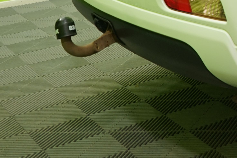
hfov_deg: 14.9
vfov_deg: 11.2
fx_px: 750
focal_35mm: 114
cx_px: 465
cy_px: -124
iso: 320
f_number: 5.6
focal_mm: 28
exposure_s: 1/13
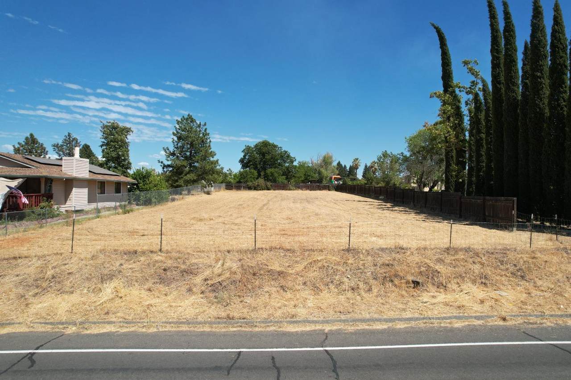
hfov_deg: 78.6
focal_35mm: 22
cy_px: 190
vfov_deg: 57.2
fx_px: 349
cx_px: 286
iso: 100
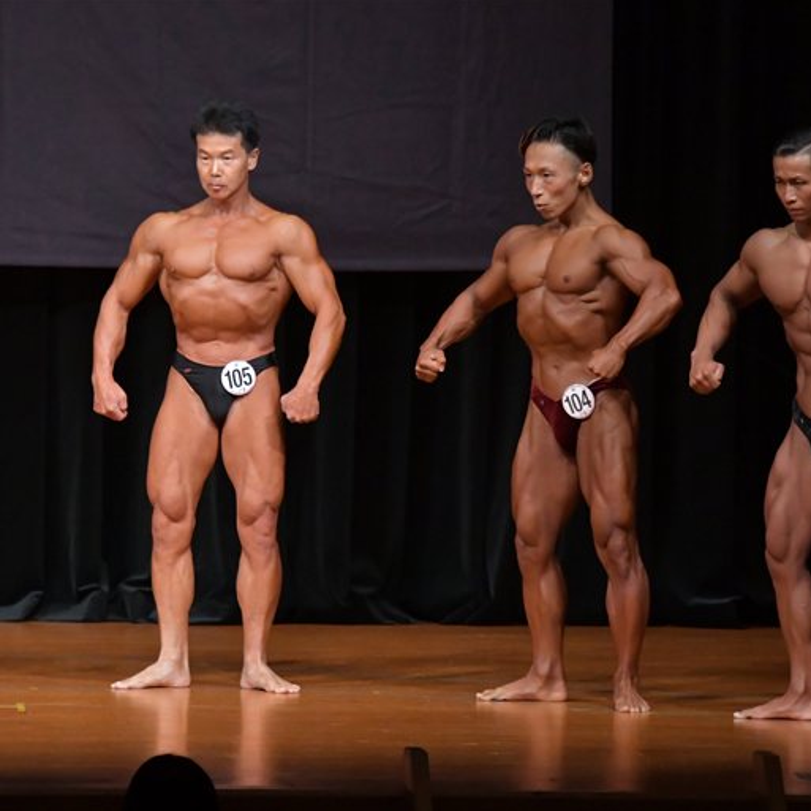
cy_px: 405
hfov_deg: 5.7
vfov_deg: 5.7
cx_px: 423
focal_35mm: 308
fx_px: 8164
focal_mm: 160
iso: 5000
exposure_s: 1/400
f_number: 5.6
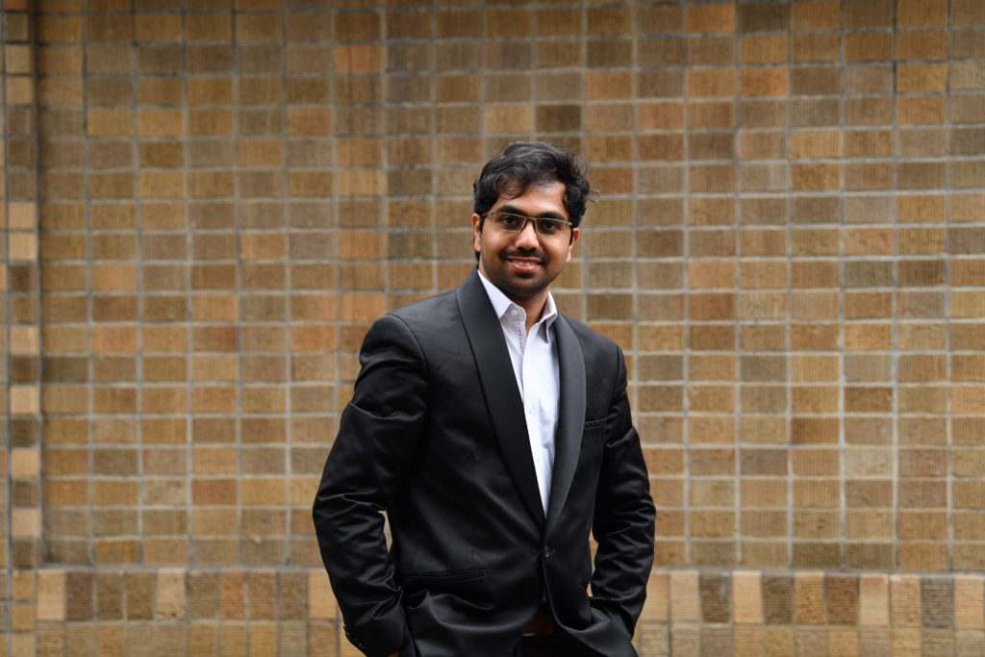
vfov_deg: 13.0
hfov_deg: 19.5
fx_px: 2873
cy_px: 328
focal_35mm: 105
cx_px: 492
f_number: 4
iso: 1000
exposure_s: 1/125
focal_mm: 105
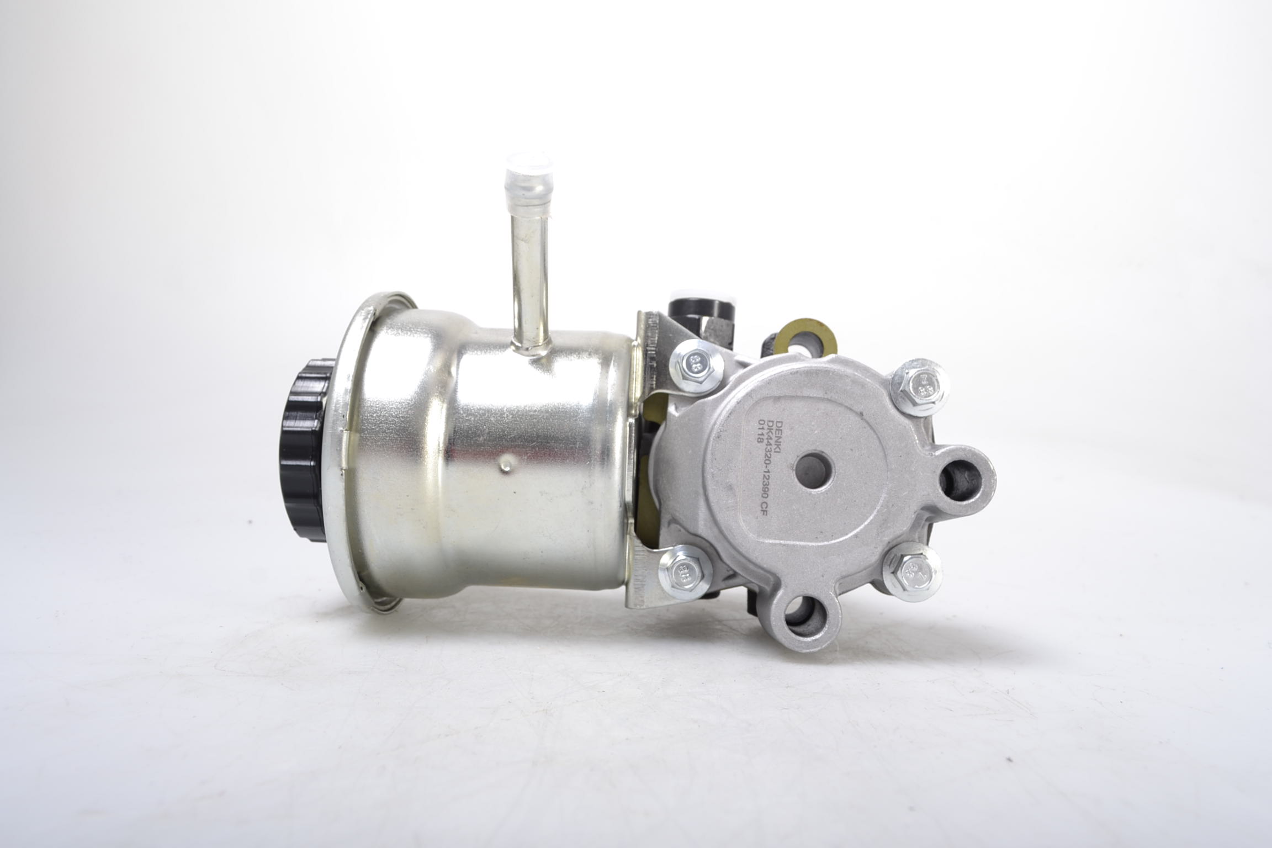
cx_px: 636
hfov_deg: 67.4
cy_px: 424
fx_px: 954
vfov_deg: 47.9
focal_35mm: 27
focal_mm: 18
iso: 100
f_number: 10
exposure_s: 1/60
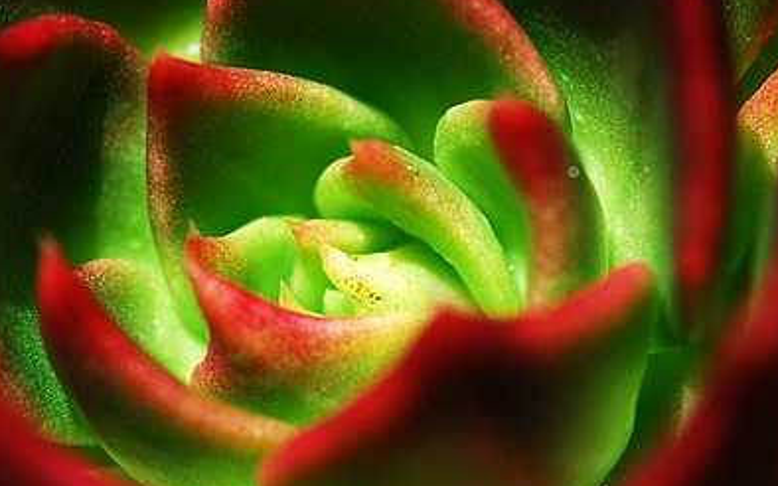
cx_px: 294
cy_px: 123
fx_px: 6911
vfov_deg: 4.0
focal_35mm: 326
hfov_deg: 6.4
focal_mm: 105
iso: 200
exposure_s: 1/640
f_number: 5.6
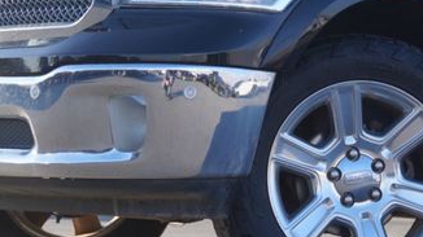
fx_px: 1274
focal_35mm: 114
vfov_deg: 10.6
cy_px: 0
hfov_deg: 18.4
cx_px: 413
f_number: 4.5
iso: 100
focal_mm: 23
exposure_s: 1/250
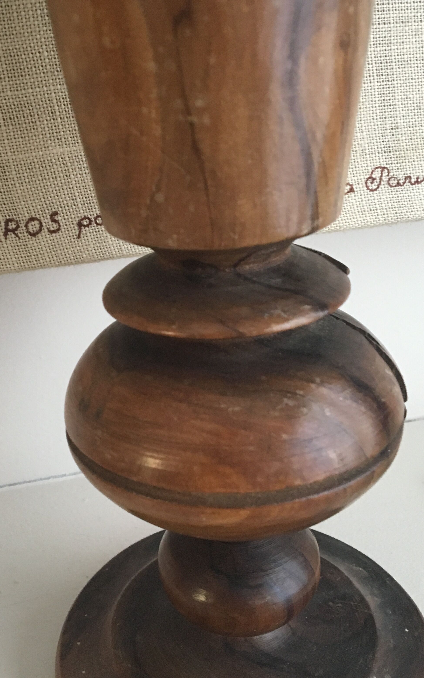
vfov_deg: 49.2
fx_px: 740
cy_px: 304
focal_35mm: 40
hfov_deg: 31.8
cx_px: 148
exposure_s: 1/33
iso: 200
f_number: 2.2
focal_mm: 4.15
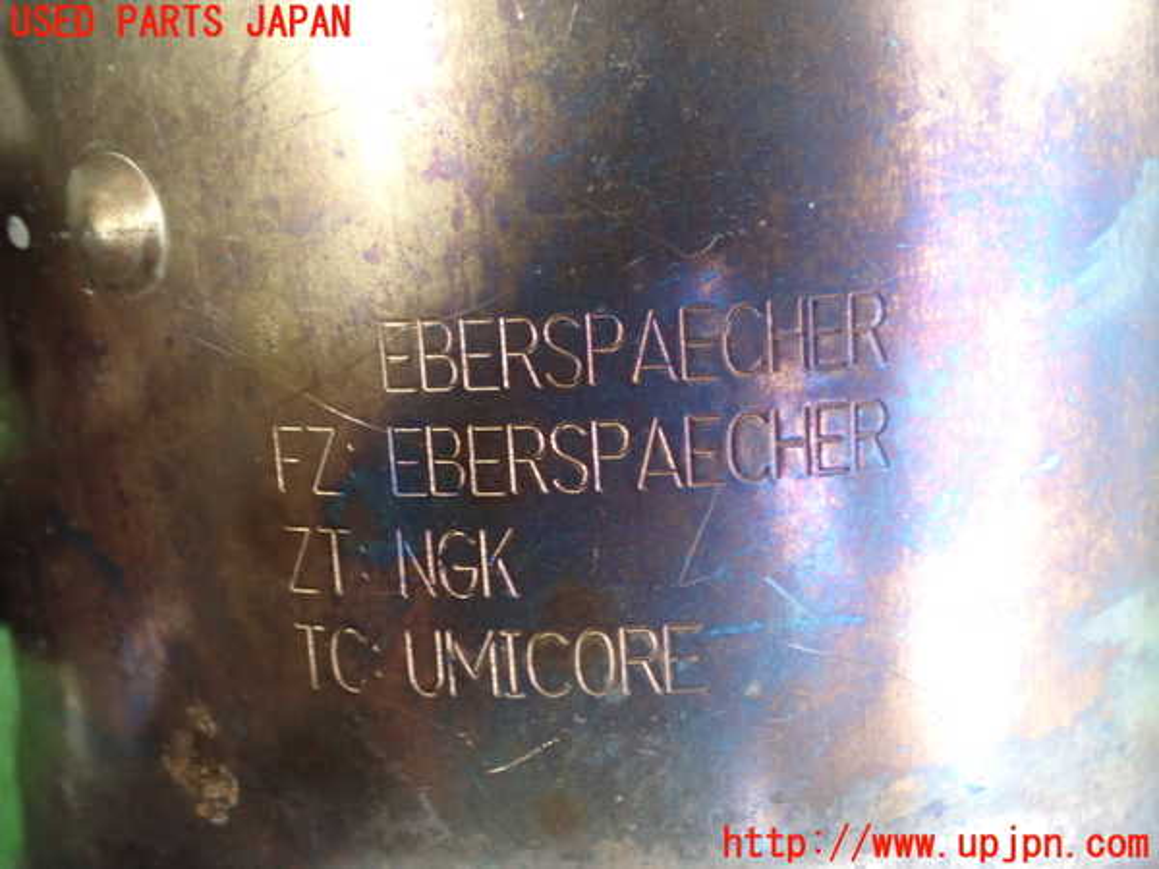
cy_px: 434
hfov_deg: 38.9
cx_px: 580
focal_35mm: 49
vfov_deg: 29.7
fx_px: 1641
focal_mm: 8.99
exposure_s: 1/50
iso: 500
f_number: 3.2
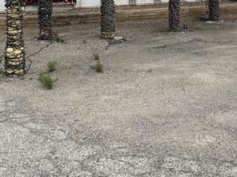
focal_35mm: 68
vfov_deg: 19.8
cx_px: 174
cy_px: -55
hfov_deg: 28.2
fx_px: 466
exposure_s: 1/2674
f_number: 2.2
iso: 50
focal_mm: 2.22
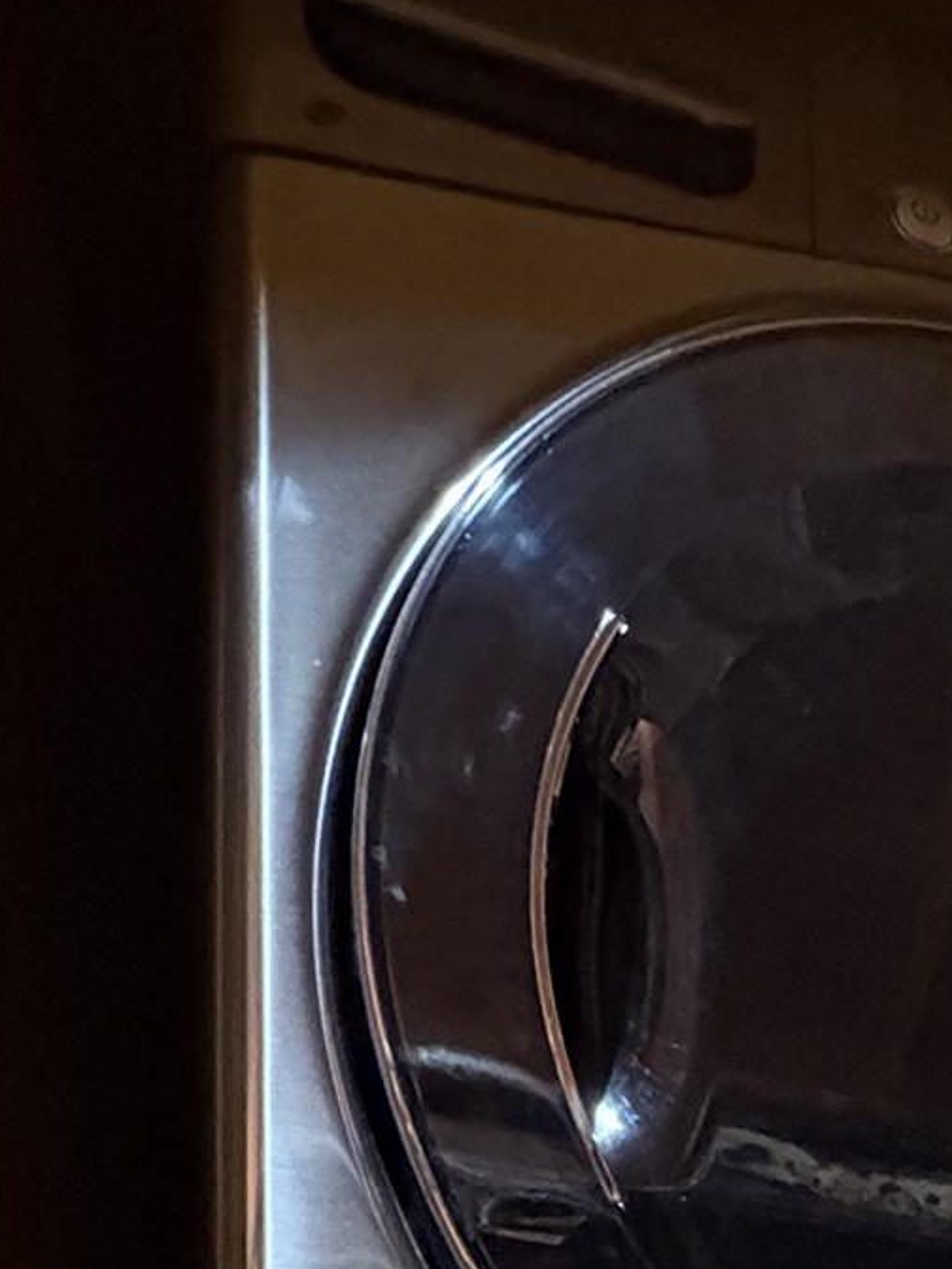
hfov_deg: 25.8
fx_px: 1760
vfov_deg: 25.1
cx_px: 1245
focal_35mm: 48
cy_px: 2077
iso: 1250
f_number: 2.2
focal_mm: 2.22
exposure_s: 1/30
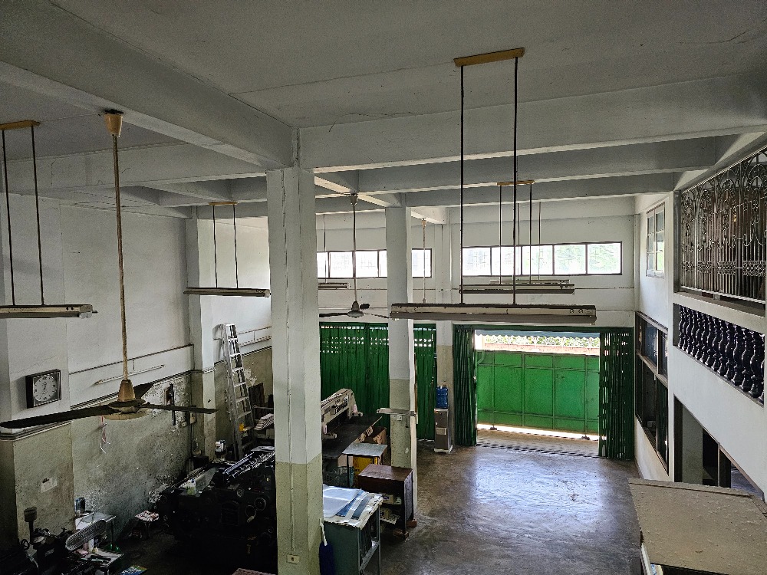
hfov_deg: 73.9
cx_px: 384
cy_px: 288
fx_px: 510
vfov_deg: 58.9
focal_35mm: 23
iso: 1000
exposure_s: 1/200
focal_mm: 6.3
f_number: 1.7
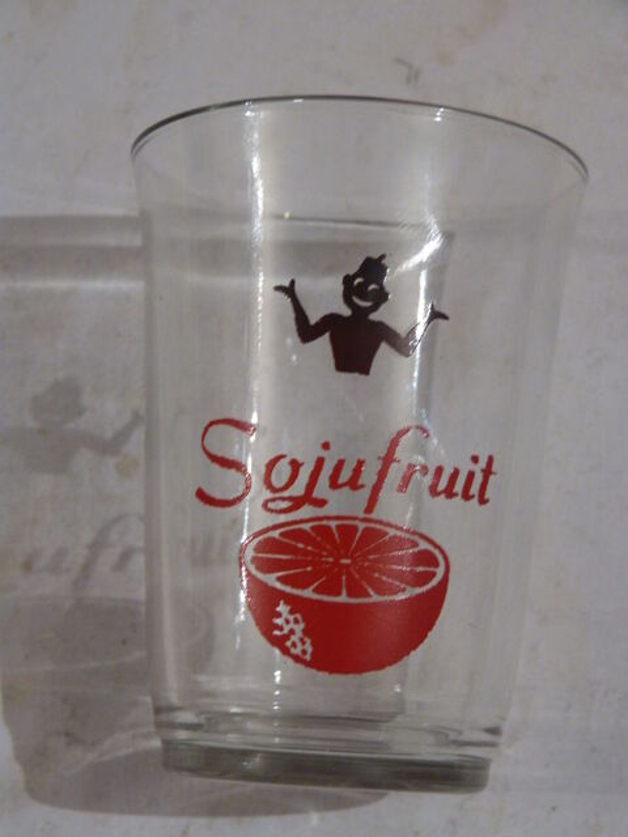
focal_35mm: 80
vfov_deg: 24.4
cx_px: 314
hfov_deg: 18.4
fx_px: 1935
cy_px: 418
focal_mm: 14.5
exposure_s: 1/13
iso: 400
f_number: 3.4
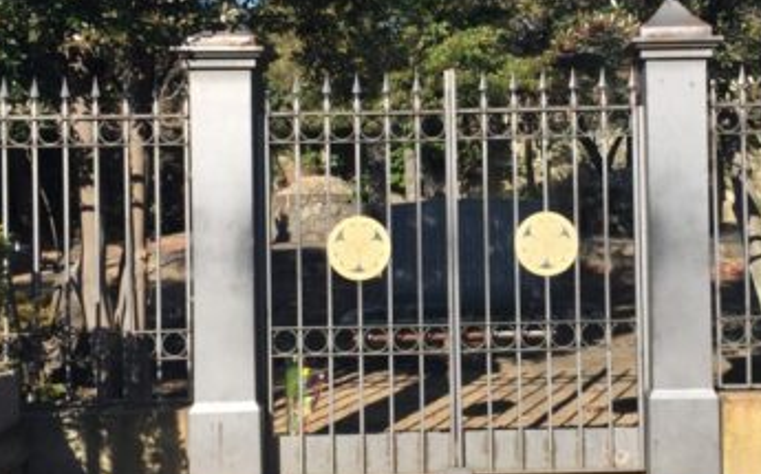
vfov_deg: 22.2
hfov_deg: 34.8
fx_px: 1202
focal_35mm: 58
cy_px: 159
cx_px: 516
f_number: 2.2
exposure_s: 1/964
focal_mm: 4.15
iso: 32
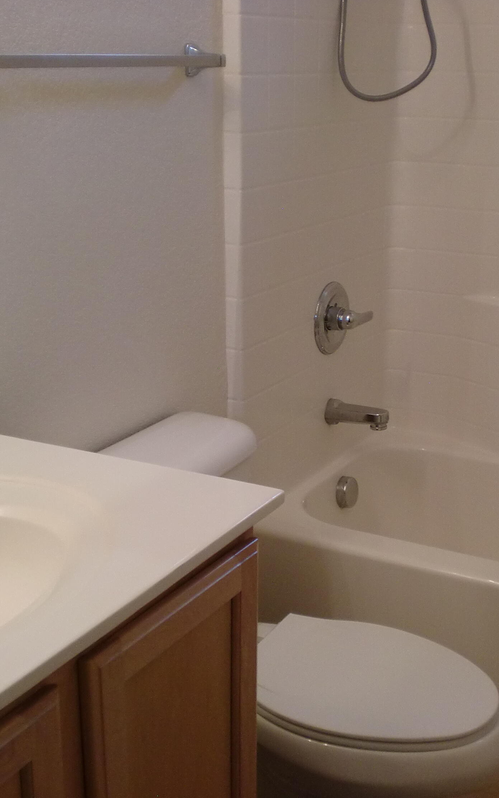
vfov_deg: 40.3
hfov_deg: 25.8
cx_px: 297
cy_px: 401
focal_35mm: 50
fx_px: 1088
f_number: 3.1
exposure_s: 1/60
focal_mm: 6.3
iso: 160
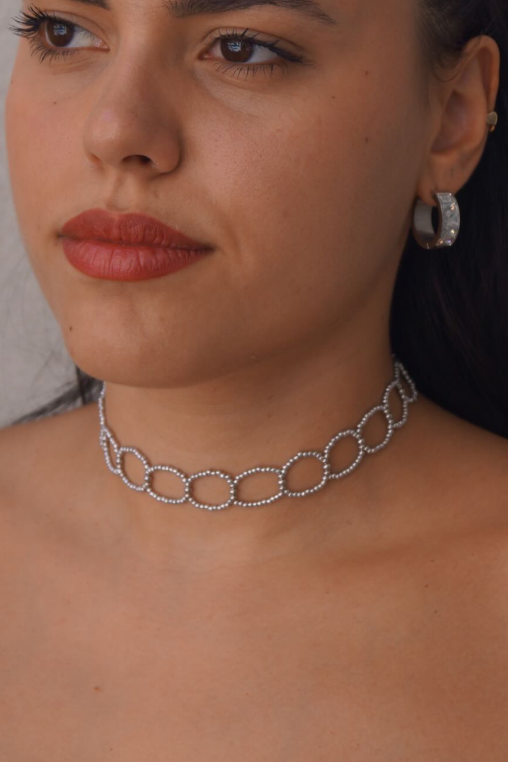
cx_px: 271
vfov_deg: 15.6
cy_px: 239
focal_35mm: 131
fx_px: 2772
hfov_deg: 10.5
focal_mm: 50
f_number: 5.6
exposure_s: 1/160
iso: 160
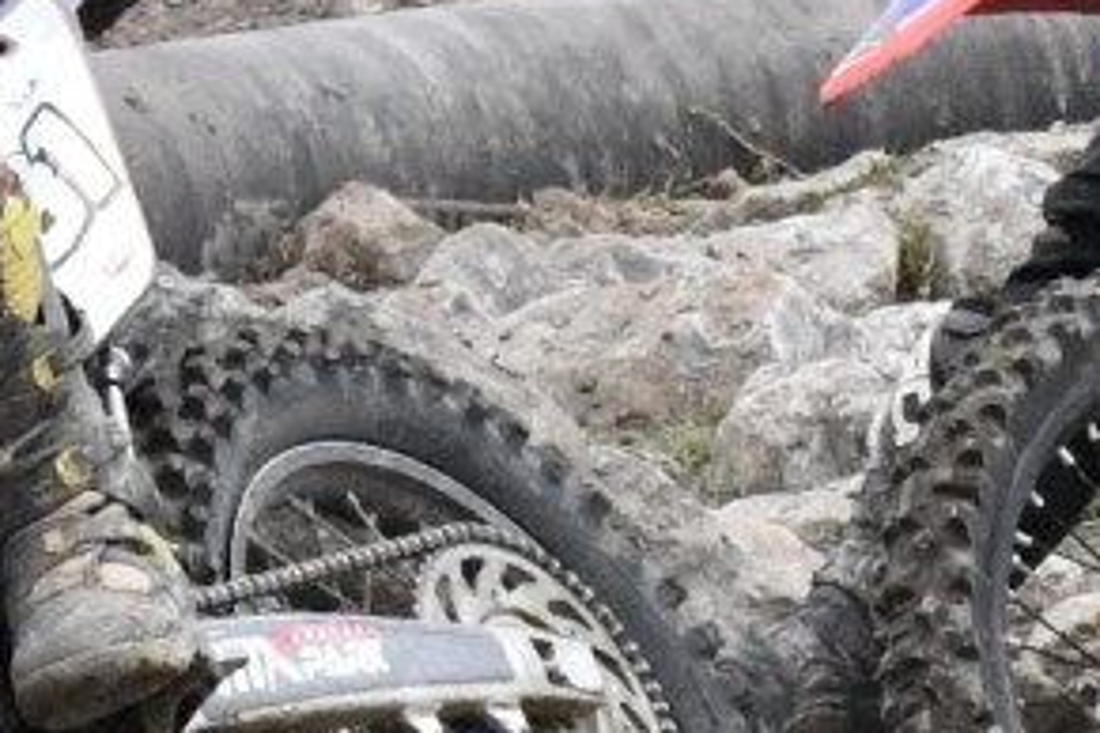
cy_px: -368
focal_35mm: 904
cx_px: 176
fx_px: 27620
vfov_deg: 1.5
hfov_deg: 2.3
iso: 3200
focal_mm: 90
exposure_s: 1/1250
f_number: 18
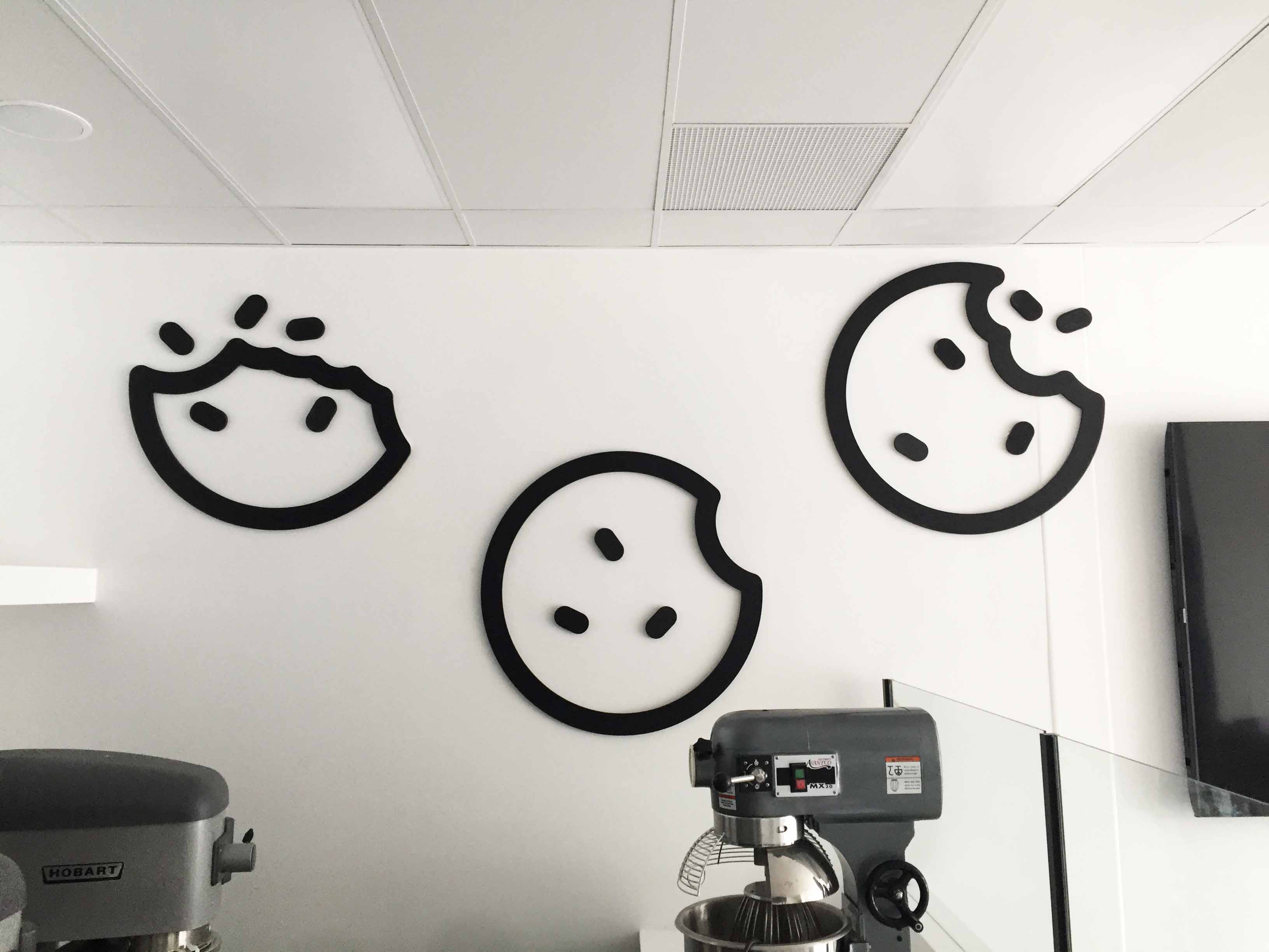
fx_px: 1063
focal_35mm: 29
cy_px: 476
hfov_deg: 61.7
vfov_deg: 48.2
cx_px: 634
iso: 80
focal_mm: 4.15
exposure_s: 1/30
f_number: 2.2
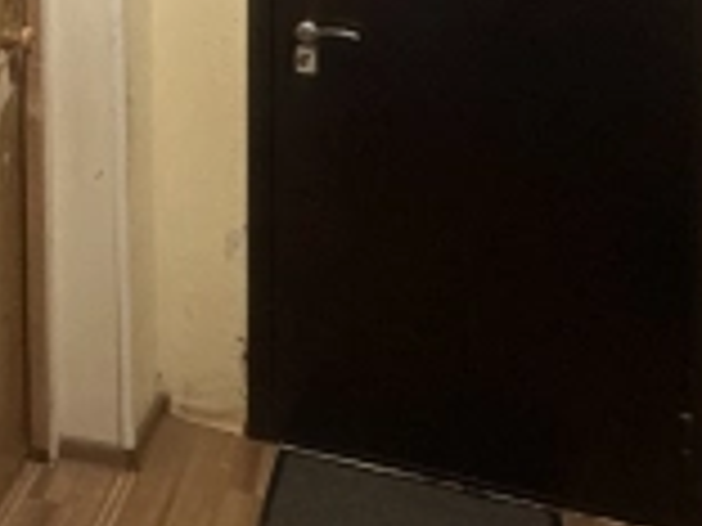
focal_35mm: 56
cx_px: -58
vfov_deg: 23.4
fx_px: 1136
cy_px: -139
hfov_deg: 30.9
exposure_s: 1/60
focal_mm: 2.22
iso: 800
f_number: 2.2
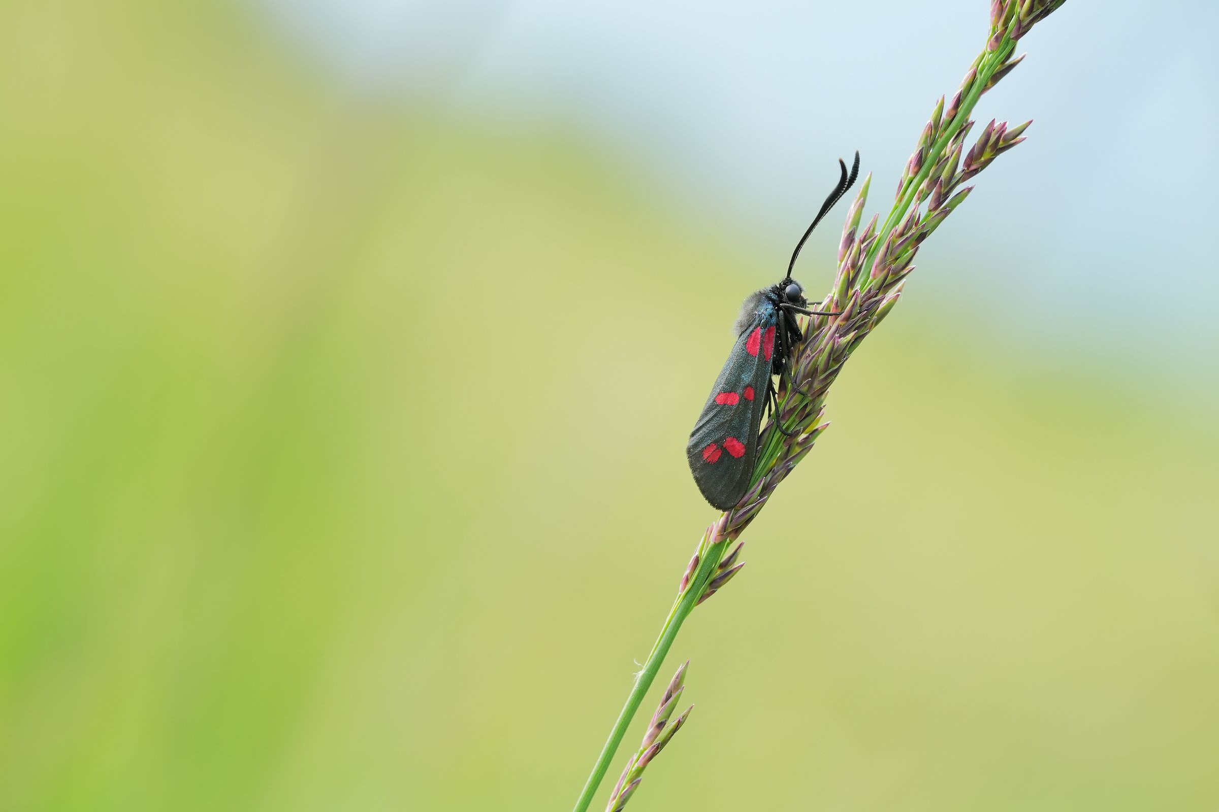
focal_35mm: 135
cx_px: 610
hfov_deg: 15.2
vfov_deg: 10.2
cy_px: 406
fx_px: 4571
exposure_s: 1/250
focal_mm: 90
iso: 640
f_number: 6.3
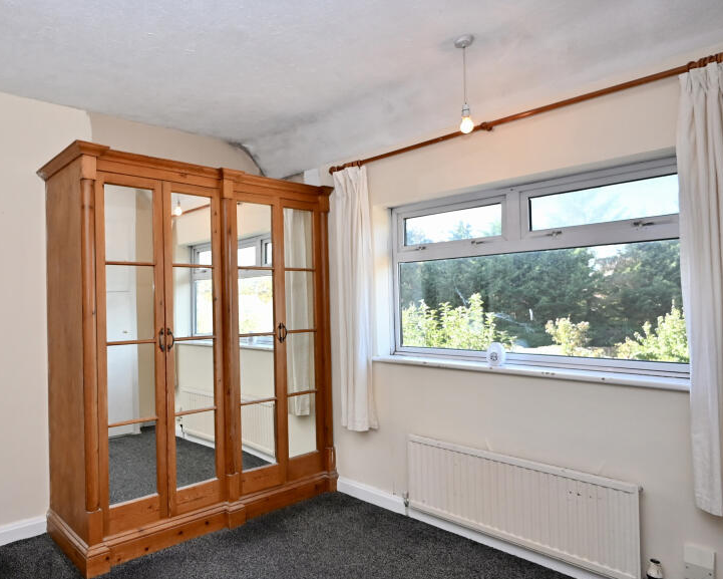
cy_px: 295
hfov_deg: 67.3
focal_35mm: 24
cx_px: 213
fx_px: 514
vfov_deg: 58.8
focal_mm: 12
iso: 400
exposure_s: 1/250
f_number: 4
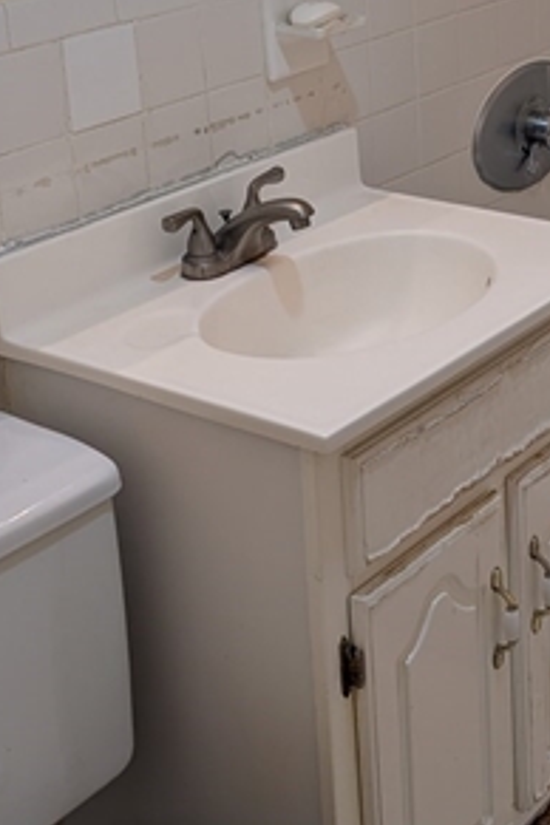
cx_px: 414
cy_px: 133
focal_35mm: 66
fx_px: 1512
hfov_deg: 20.4
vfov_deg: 29.6
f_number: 1.68
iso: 31
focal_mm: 6.9
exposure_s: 1/120
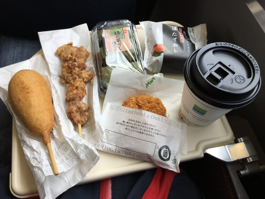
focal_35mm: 29
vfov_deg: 48.2
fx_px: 222
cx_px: 132
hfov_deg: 61.6
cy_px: 100
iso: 25
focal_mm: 4.15
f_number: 2.2
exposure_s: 1/120
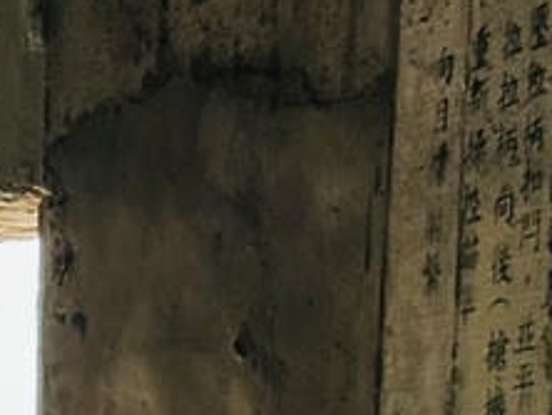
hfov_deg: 7.2
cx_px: -773
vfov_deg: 5.6
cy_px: 987
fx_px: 4135
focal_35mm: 259
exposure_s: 1/919
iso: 64
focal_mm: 6.86
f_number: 1.78
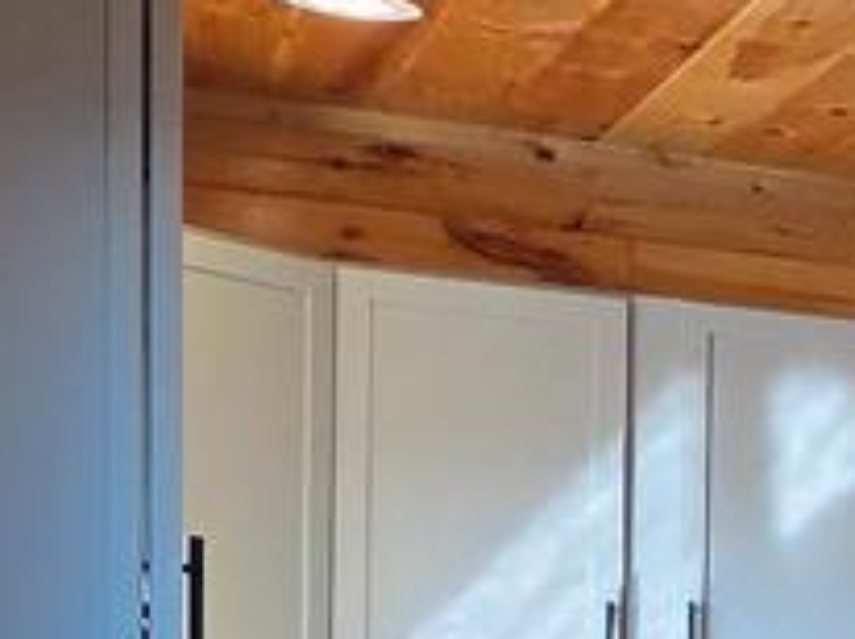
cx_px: 1776
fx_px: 2245
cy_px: 801
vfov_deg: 15.5
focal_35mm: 91
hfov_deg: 16.0
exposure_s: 1/120
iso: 100
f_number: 2.2
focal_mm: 2.2
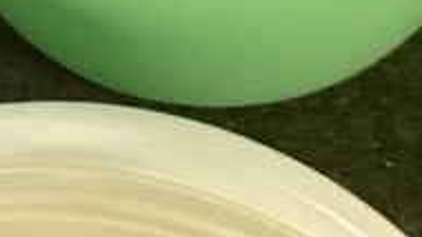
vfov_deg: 4.3
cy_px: -506
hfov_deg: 8.0
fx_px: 3011
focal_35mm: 269
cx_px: 148
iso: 100
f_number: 2.4
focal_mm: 3.3
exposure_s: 1/60
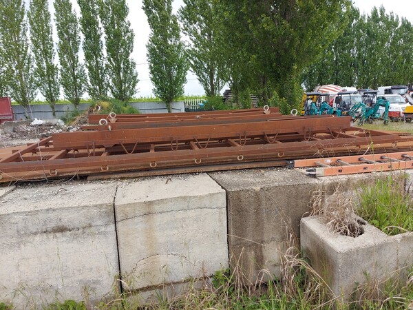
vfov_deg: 56.8
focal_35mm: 24
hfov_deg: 71.6
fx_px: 286
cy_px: 155
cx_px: 206
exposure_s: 1/221
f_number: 1.8
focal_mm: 5.23
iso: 32
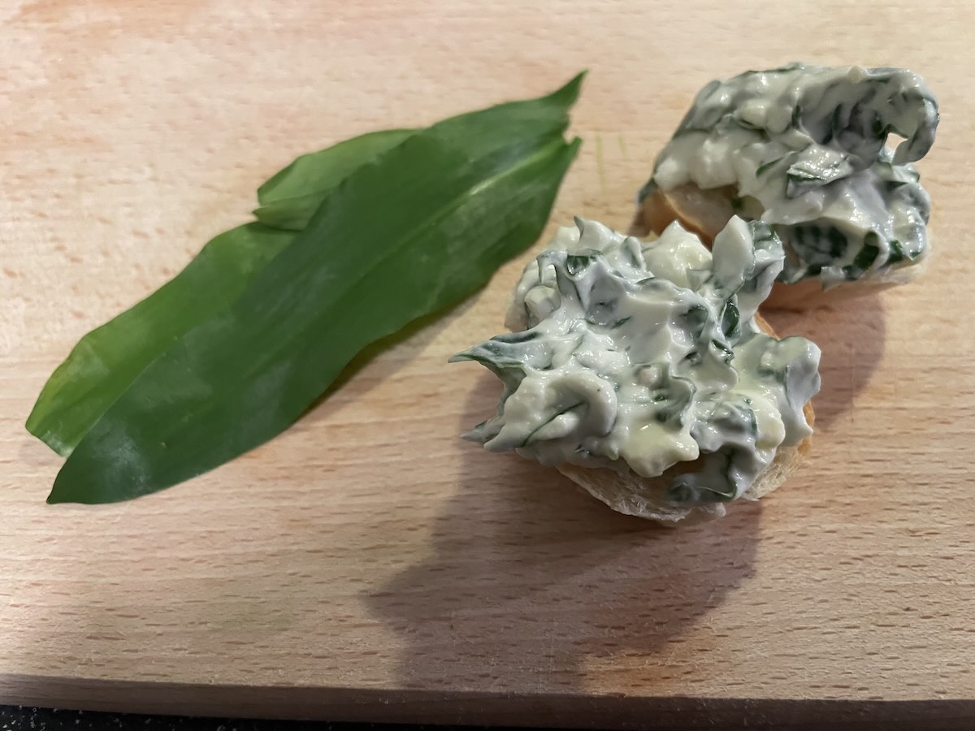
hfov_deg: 67.3
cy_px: 366
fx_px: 732
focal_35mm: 26
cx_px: 488
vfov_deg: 53.1
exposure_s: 1/50
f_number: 1.6
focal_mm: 4.2
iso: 400
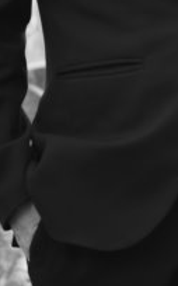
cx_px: 447
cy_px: -215
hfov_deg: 2.4
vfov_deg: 3.9
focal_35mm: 541
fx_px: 4211
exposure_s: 1/1000
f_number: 2.5
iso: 100
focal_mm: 85
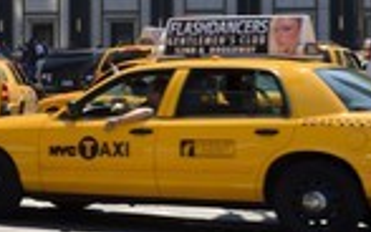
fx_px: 1477
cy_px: 23
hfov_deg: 13.8
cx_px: -109
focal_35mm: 146
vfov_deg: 9.0
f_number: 13
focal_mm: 50
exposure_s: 1/320
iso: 400
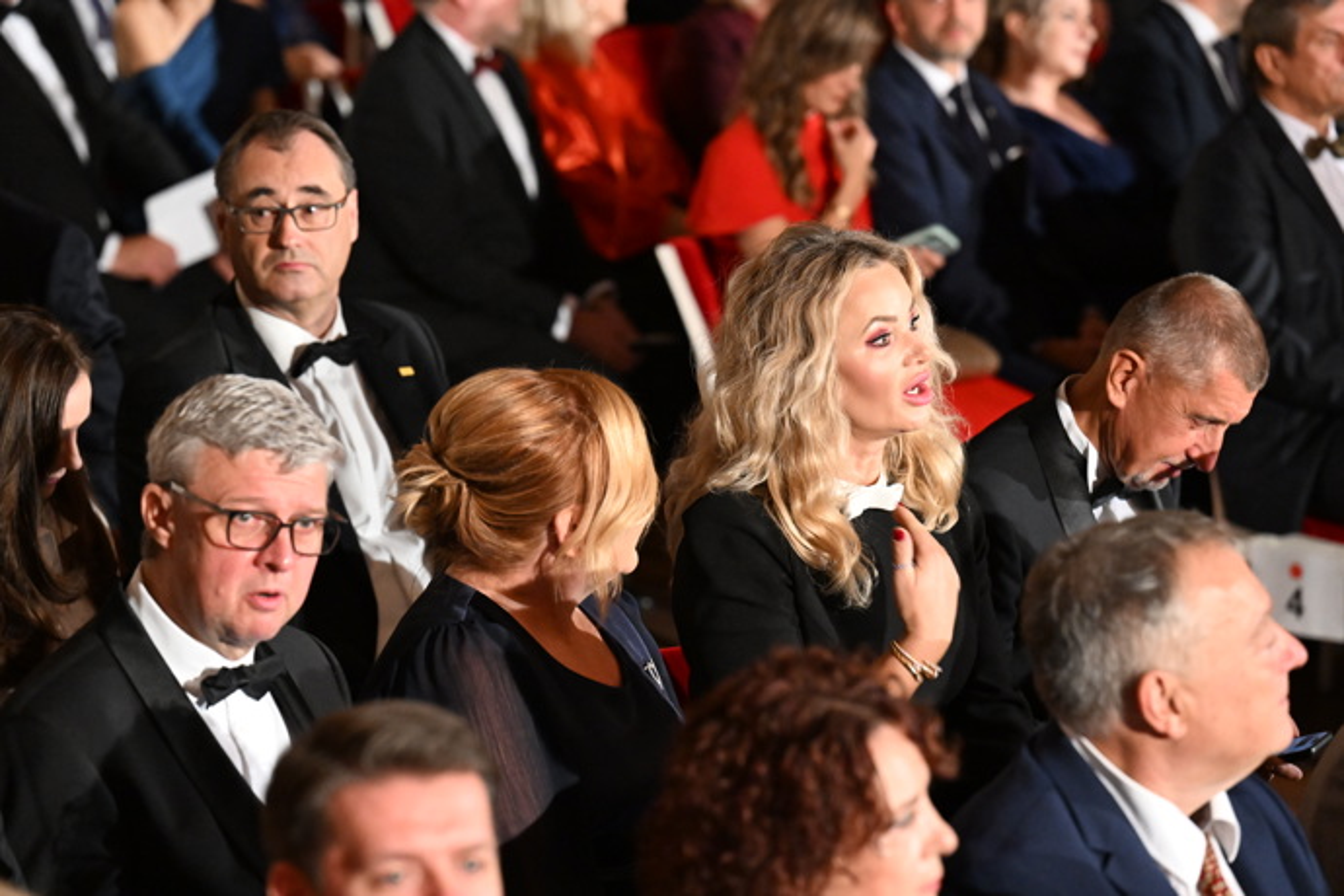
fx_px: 5040
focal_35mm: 135
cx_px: 672
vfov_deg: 10.2
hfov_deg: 15.2
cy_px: 448
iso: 8000
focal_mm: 135
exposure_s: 1/200
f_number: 4
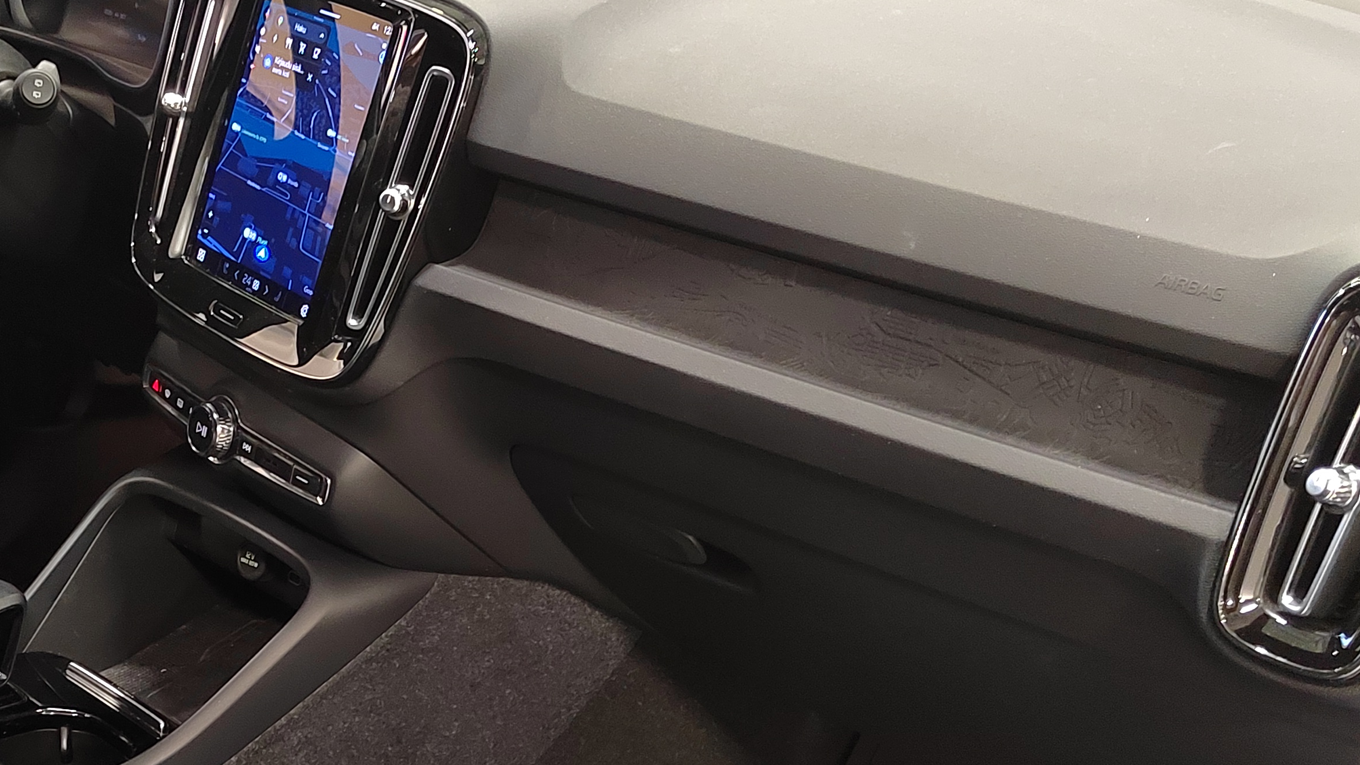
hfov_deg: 41.1
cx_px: 378
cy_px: 513
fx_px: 1767
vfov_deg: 24.3
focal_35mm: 49
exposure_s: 1/40
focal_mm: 5.52
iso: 3872
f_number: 1.9
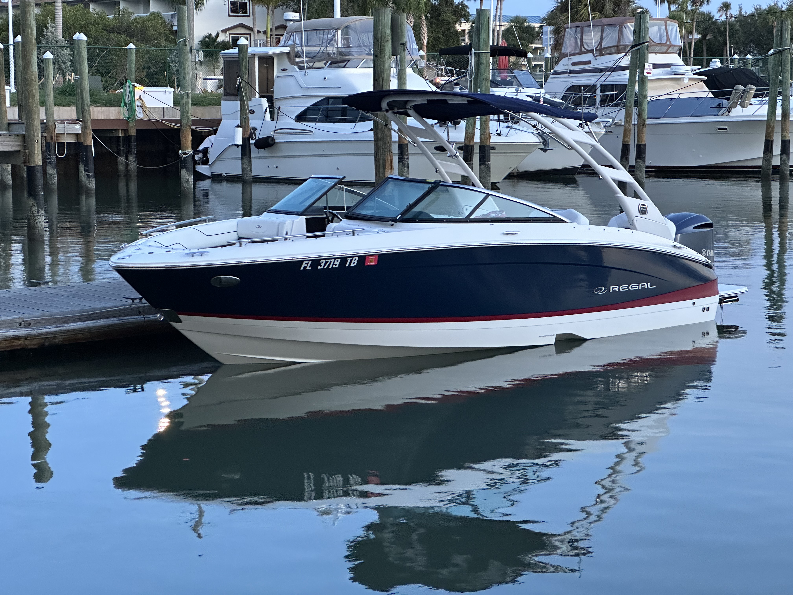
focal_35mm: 77
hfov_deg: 25.3
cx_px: 396
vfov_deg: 19.1
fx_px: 1764
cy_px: 298
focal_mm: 9
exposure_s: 1/41
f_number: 2.8
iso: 640
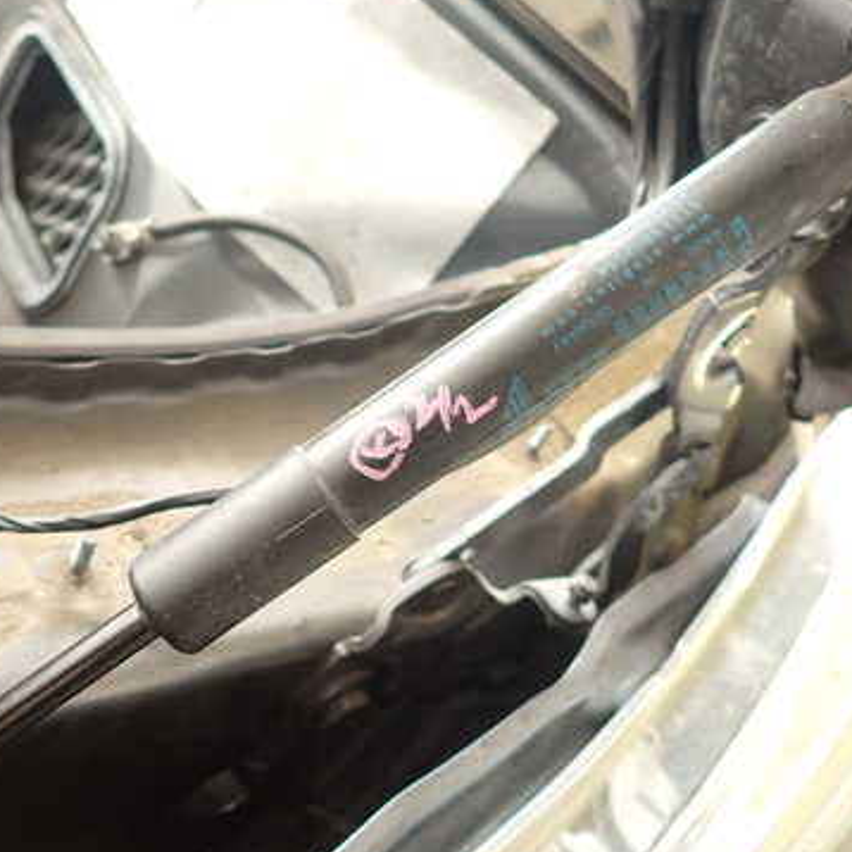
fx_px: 1030
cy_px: 445
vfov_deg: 44.9
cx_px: 374
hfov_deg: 44.8
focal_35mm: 37
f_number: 2
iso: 200
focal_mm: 4.5
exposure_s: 1/30
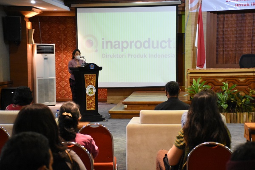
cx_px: 128
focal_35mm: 72
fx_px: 510
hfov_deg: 28.1
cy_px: 85
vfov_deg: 18.9
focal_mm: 48
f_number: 4.5
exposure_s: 1/50
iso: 6400
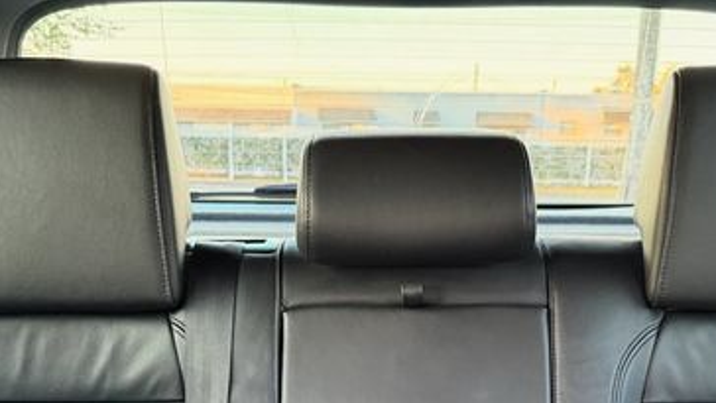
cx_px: 393
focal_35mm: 46
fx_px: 874
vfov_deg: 23.9
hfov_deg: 44.5
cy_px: 470
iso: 1000
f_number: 1.78
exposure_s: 1/40
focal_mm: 6.76
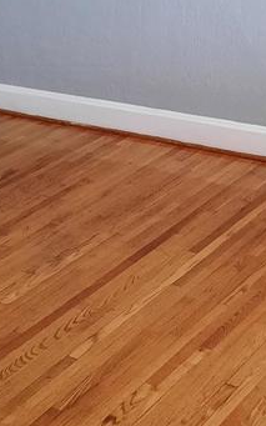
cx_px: 167
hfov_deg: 15.5
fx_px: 975
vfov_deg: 24.4
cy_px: 111
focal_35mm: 84
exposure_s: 1/60
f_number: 2
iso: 400
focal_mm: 4.6
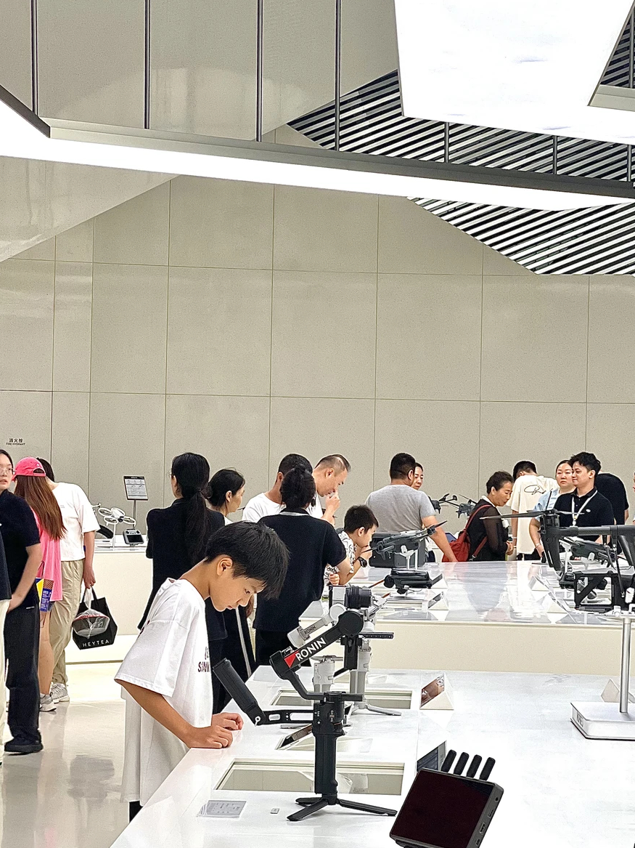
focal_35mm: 95
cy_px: 473
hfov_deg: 15.6
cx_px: 263
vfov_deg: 20.6
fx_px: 2324
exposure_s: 1/120
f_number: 2.8
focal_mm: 9
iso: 125
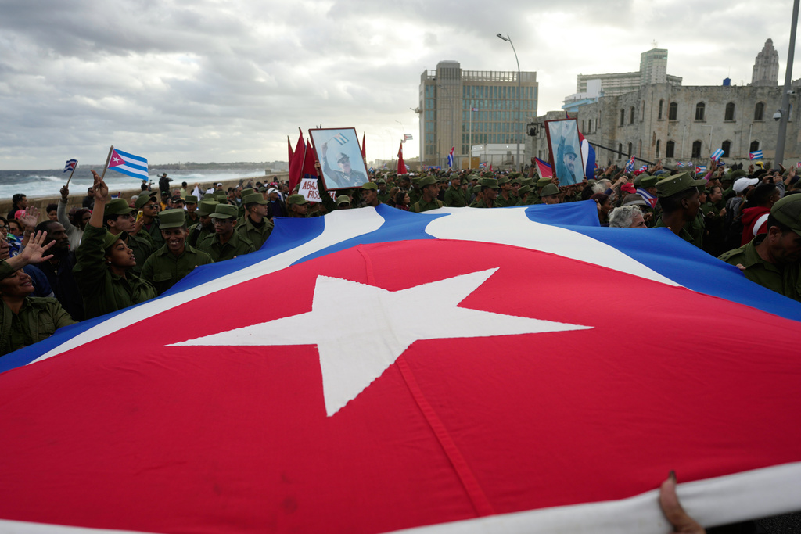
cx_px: 400
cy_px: 267
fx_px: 534
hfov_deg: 73.7
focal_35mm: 24
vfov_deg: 53.1
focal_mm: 24
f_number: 4
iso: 100
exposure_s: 1/800
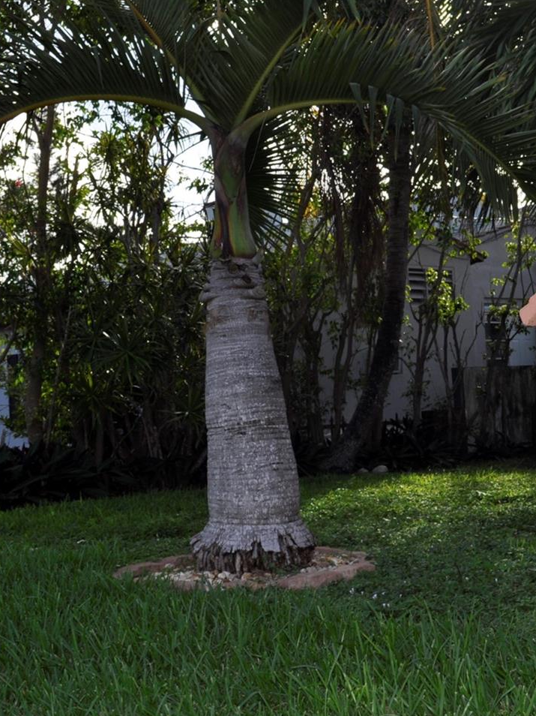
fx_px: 1198
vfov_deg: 33.2
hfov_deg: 25.2
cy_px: 384
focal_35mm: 58
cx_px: 313
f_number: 10
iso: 200
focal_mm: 24
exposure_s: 1/200
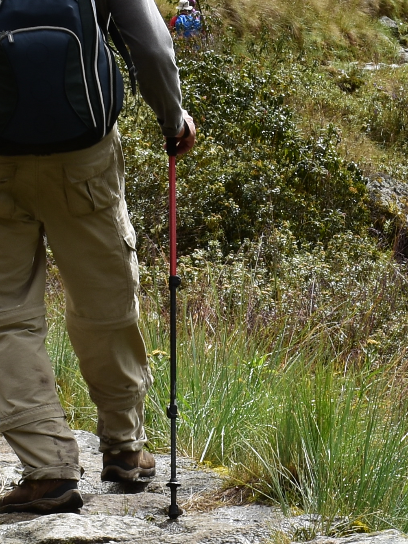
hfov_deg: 7.1
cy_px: 198
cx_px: 432
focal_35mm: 207
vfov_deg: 9.6
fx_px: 3254
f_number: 10
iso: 100
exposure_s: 1/160
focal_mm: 32
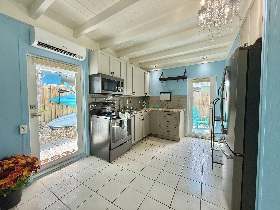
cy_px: 105
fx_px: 113
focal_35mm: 14
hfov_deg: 102.1
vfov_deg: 85.7
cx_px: 140
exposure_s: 1/120
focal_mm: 2.22
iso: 125
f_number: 2.2
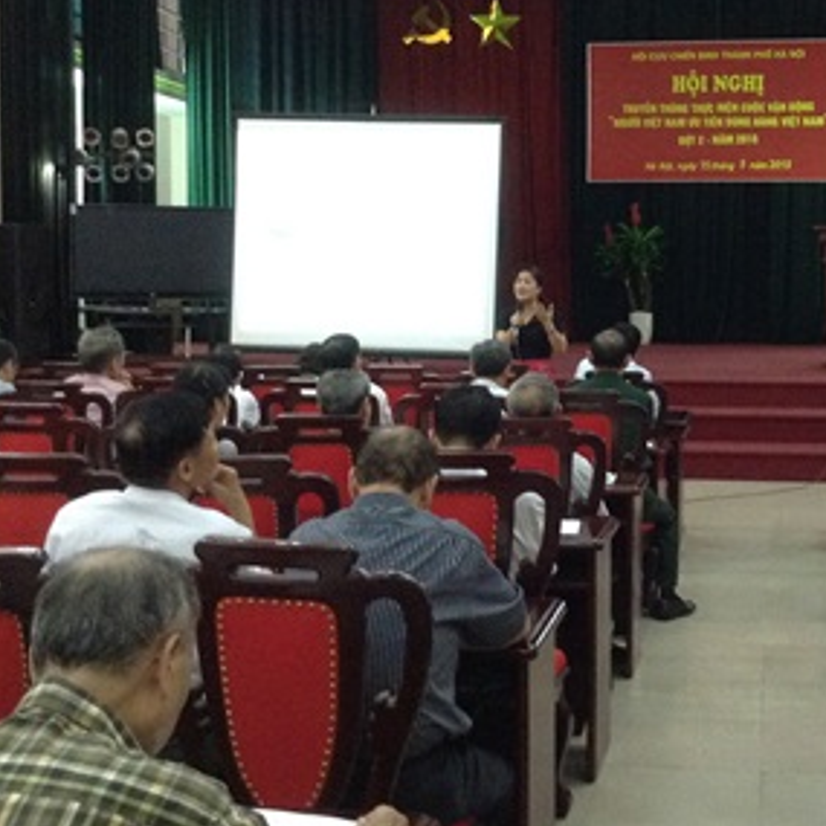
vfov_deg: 32.1
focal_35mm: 53
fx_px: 1431
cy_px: 323
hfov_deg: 31.6
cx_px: 626
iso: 320
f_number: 2.4
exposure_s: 1/15
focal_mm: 3.3
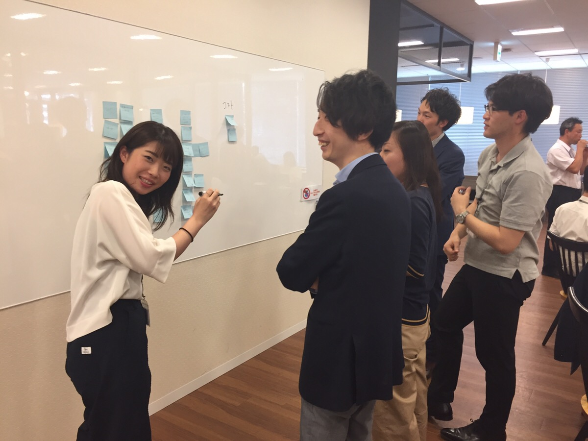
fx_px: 493
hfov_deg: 61.7
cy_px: 220
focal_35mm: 29
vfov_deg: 48.2
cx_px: 294
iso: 80
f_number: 2.2
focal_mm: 4.15
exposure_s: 1/30
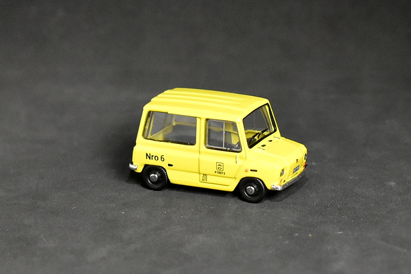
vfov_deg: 18.2
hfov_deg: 27.0
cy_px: 137
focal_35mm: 75
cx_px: 206
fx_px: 856
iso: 3200
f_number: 5.6
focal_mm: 50
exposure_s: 1/80
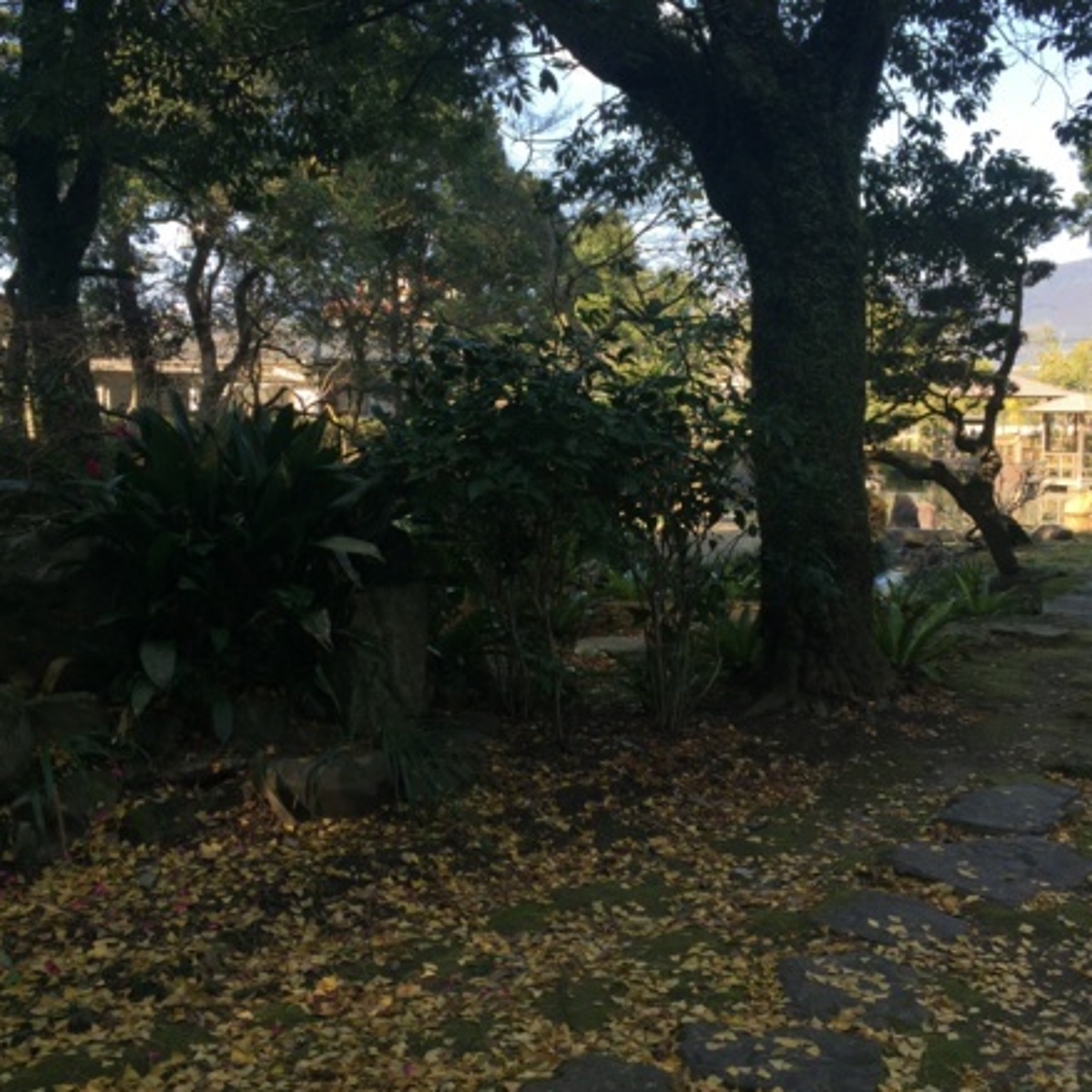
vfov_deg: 47.2
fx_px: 1249
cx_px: 619
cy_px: 535
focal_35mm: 35
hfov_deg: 47.1
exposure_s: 1/421
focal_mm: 4.15
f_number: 2.2
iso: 32
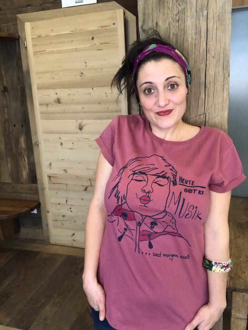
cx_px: 124
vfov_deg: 56.8
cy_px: 165
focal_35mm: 32
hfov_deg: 44.2
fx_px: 305
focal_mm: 2.87
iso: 250
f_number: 2.2
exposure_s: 1/54
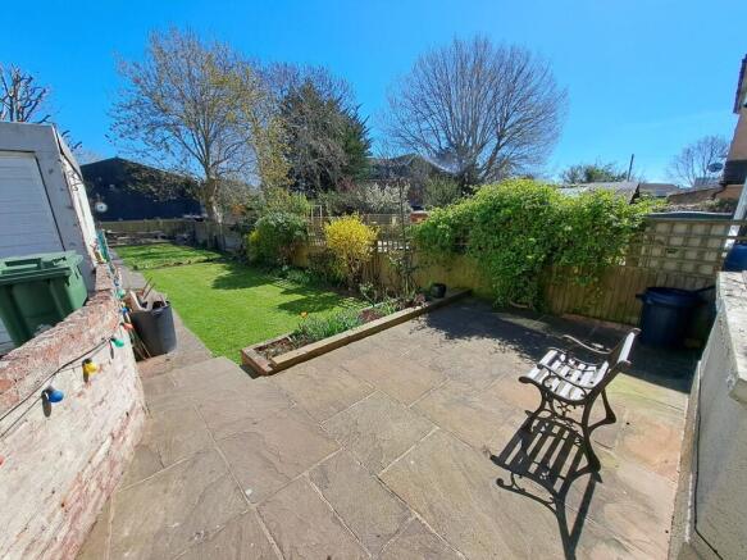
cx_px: 374
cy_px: 280
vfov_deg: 89.9
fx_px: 280
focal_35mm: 13
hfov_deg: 106.2
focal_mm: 1.74
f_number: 2.2
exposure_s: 1/1451
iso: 50
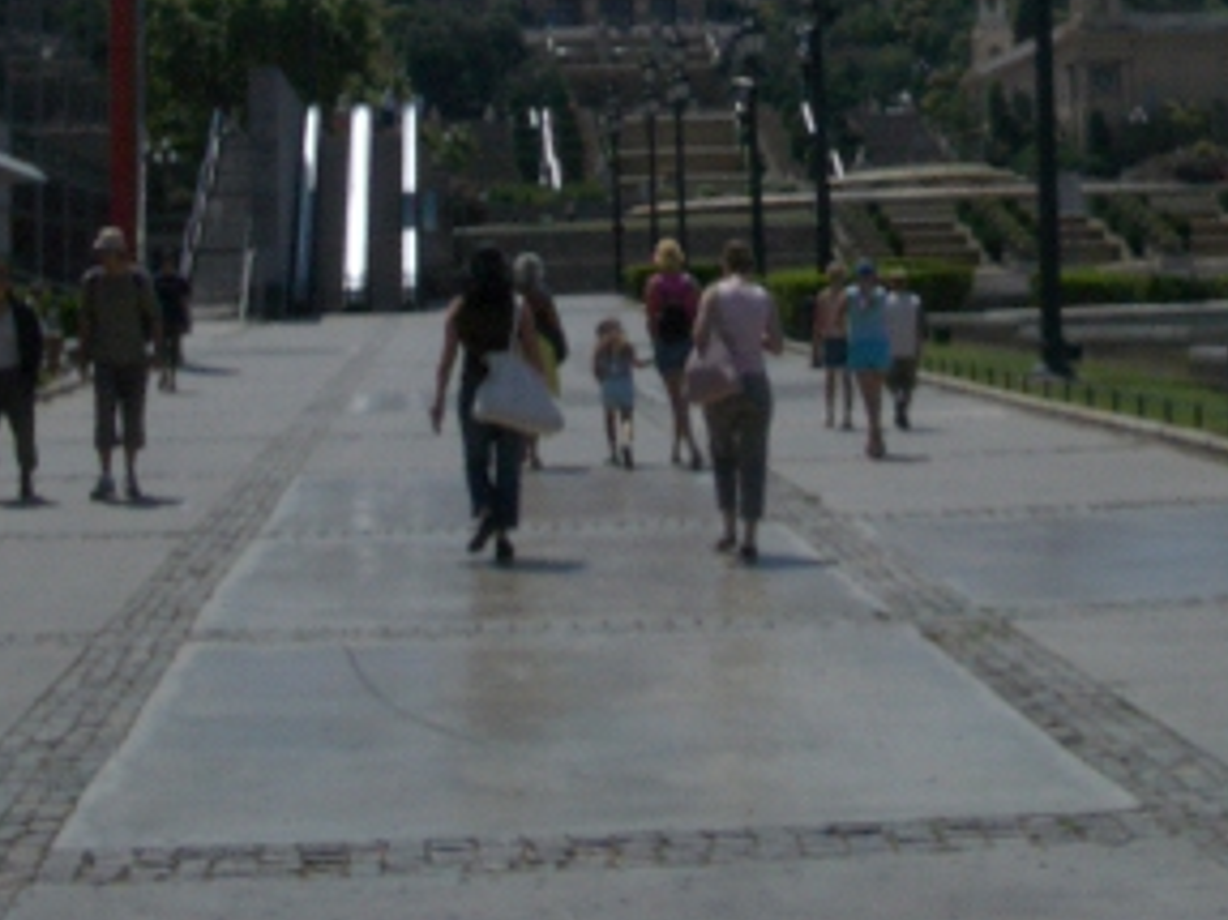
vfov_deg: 18.2
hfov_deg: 24.9
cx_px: 804
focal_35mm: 78
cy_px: -103
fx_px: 2766
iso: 50
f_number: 4.3
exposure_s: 1/2000
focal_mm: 5.8
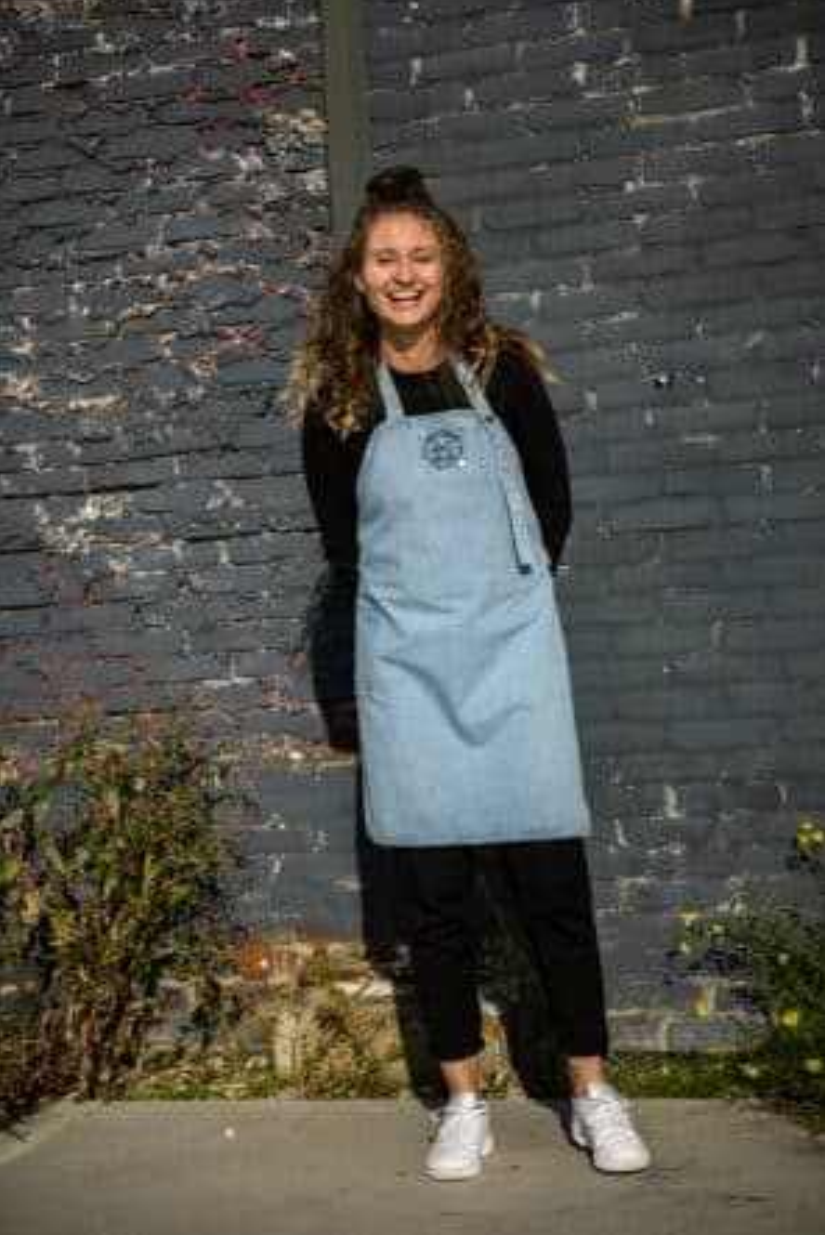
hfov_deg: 20.3
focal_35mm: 67
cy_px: 611
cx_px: 412
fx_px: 2299
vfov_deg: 30.1
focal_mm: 66
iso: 100
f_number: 2.8
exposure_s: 1/2500
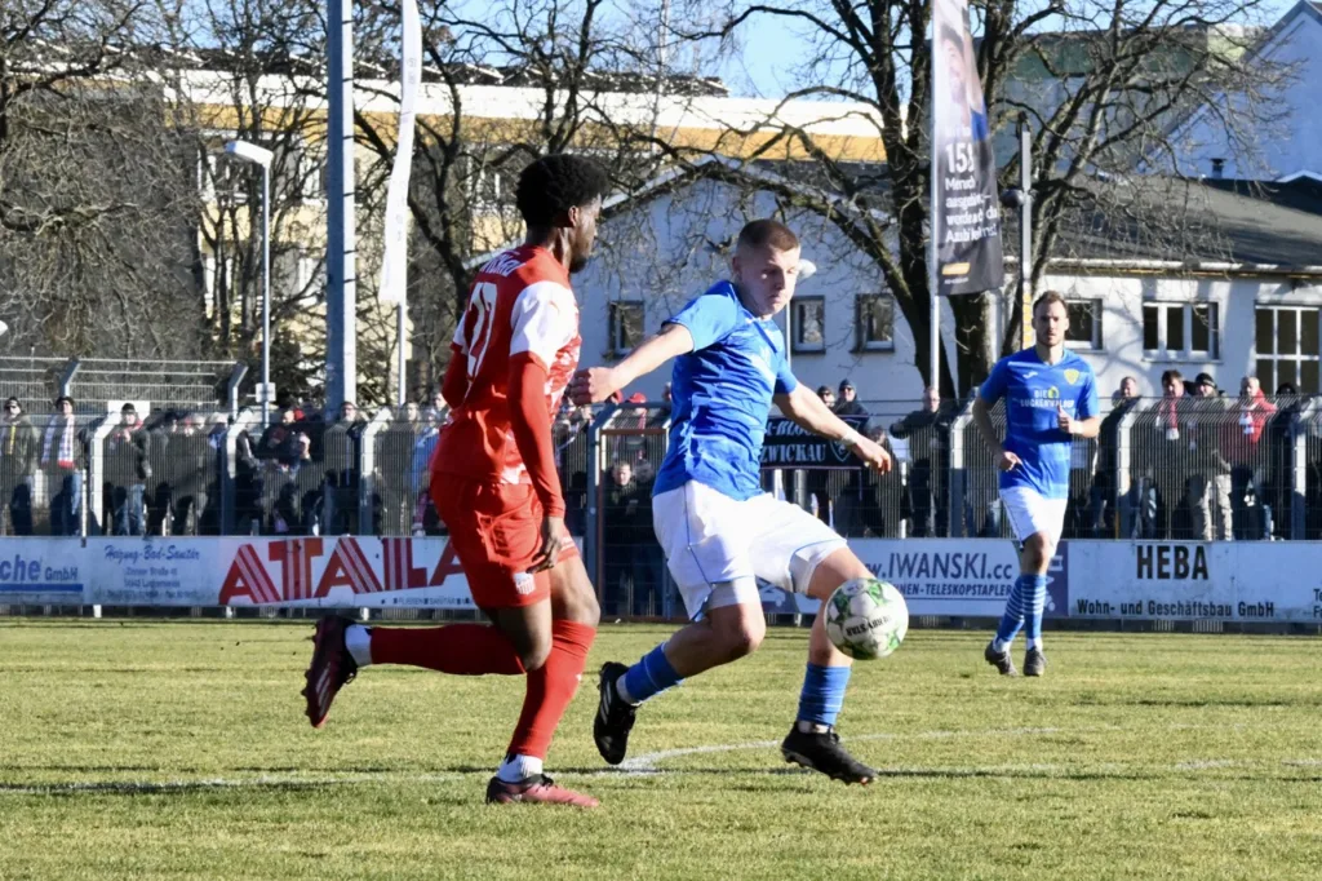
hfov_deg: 10.6
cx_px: 661
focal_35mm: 195
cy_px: 440
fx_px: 7158
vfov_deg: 7.0
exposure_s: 1/1600
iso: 12800
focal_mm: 195
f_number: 22
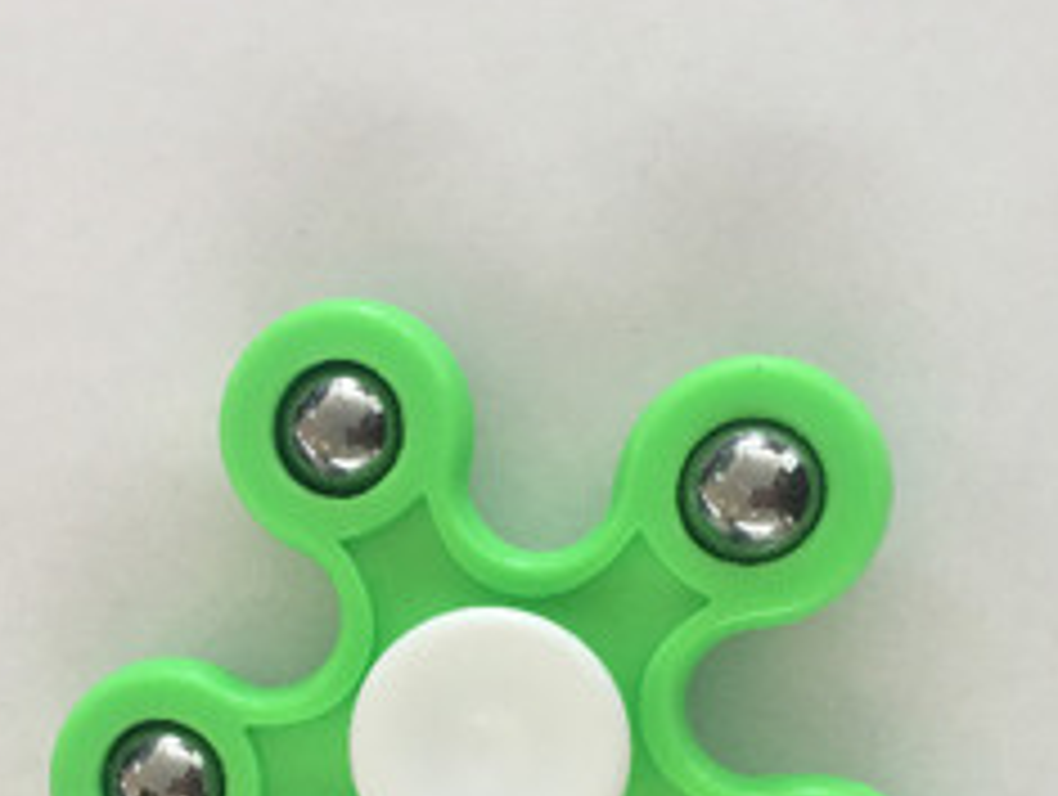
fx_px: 1653
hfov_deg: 35.2
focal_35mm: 54
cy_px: 686
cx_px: 374
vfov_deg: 26.4
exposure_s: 1/17
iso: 32
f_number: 2.2
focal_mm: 4.15
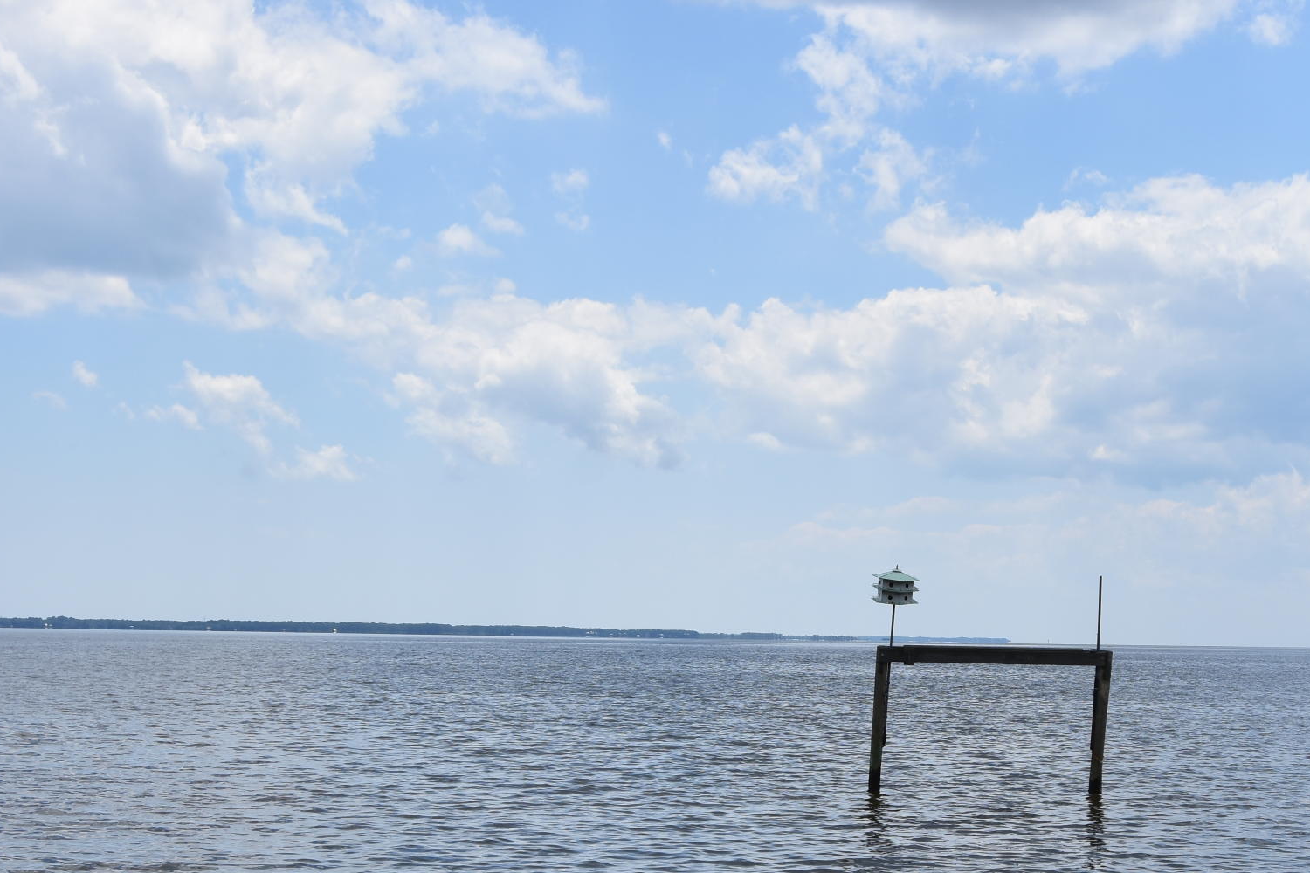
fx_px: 2401
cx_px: 869
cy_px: 754
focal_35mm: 66
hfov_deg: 30.3
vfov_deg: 20.3
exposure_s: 1/500
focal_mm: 22
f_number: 8
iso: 125
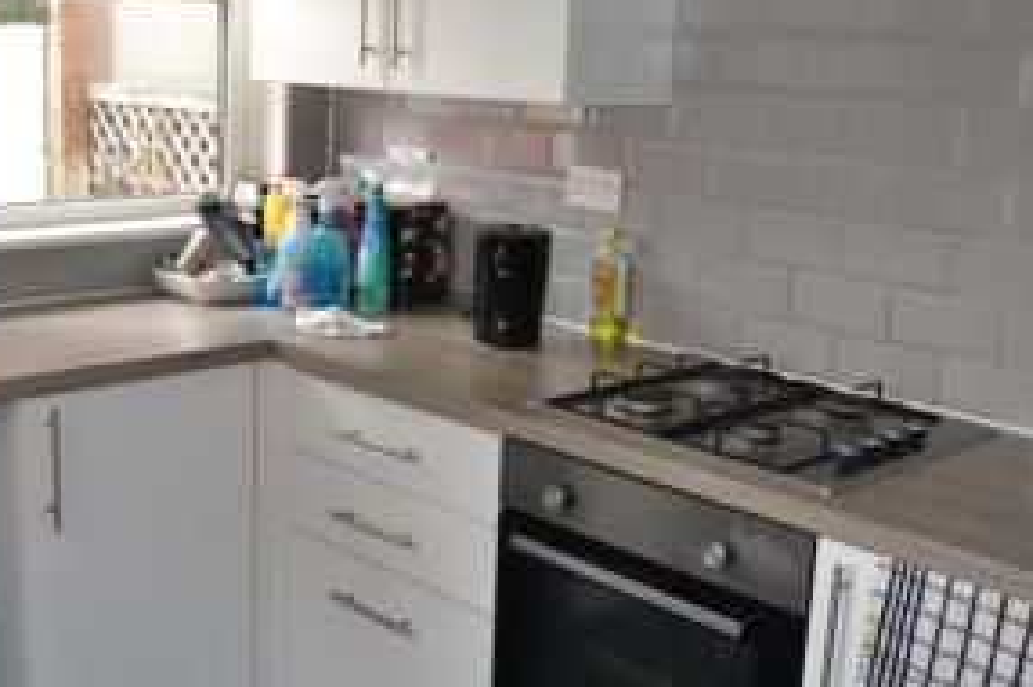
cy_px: 363
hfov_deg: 43.4
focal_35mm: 45
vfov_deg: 29.8
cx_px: 405
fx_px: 1290
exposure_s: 1/125
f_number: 4
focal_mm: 18
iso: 280
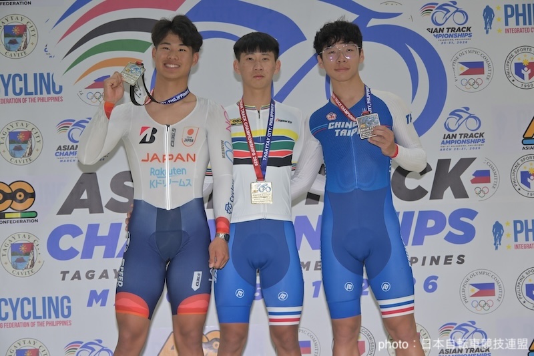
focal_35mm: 95
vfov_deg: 14.4
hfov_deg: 21.5
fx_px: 1409
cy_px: 178
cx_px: 267
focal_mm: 95
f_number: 8
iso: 800
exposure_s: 1/160
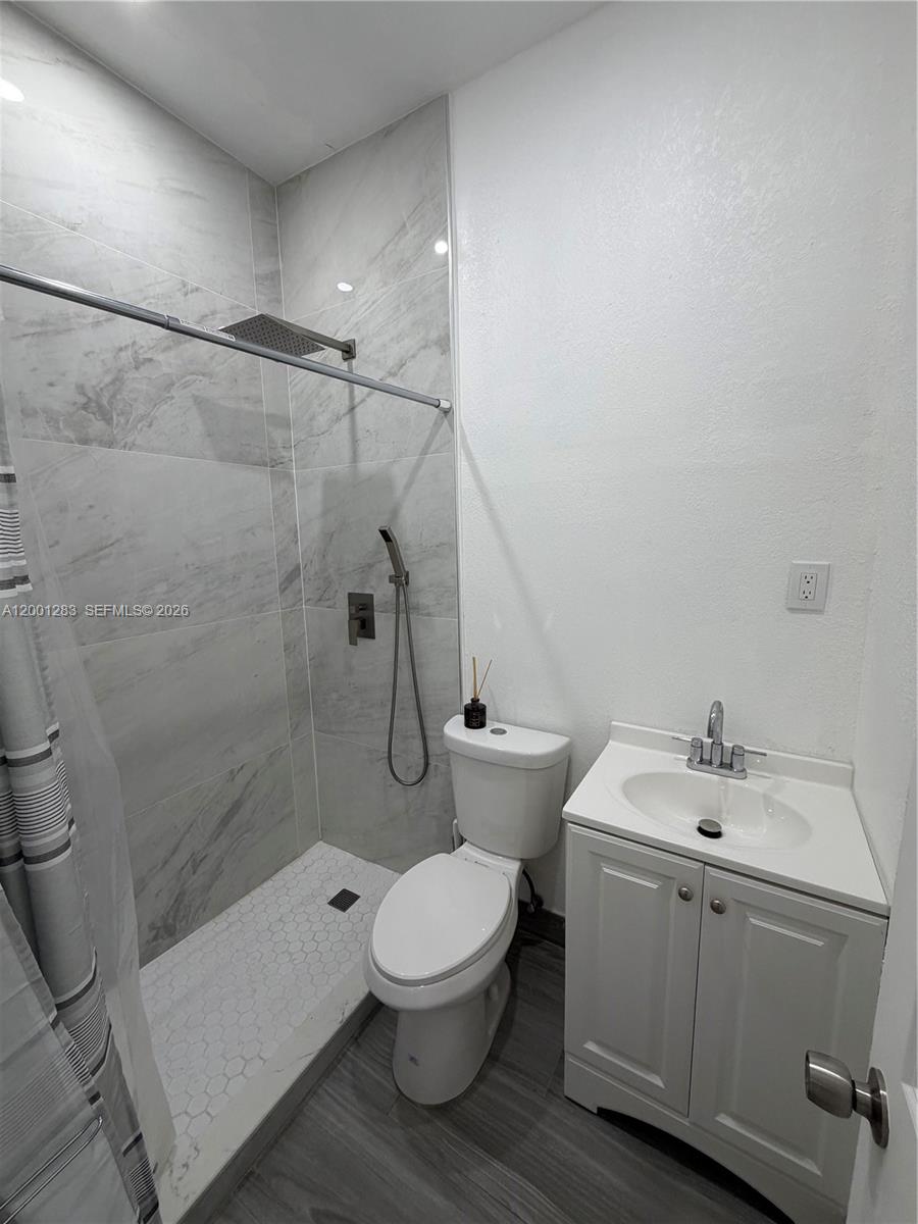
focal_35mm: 14
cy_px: 612
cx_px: 459
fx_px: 495
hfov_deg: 85.7
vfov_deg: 102.1
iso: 200
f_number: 2.2
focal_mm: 2.22
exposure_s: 1/120
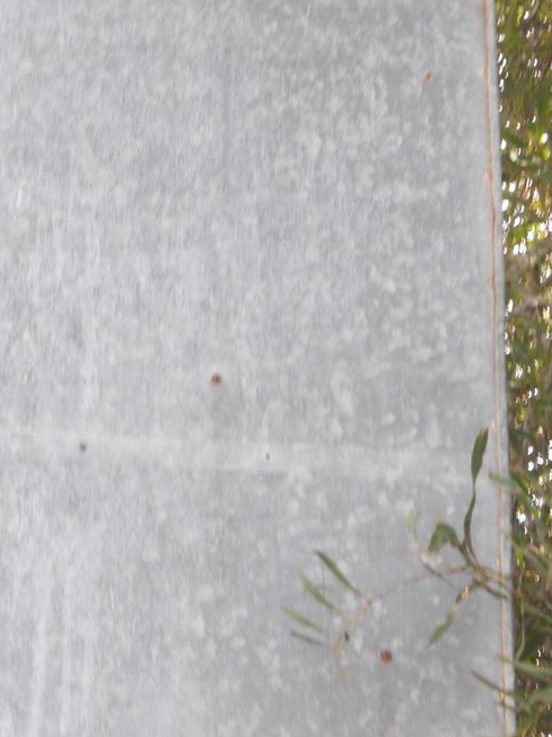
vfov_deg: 16.7
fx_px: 2511
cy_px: 401
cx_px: 174
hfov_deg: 12.5
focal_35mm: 118
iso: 200
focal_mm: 13.9
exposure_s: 1/60
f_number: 5.9
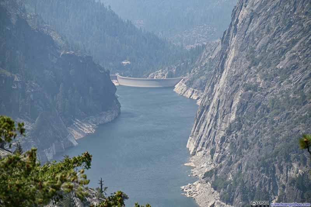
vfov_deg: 9.2
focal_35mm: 150
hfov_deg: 13.7
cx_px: 156
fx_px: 1296
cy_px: 104
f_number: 5
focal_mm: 150
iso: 100
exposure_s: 1/1250
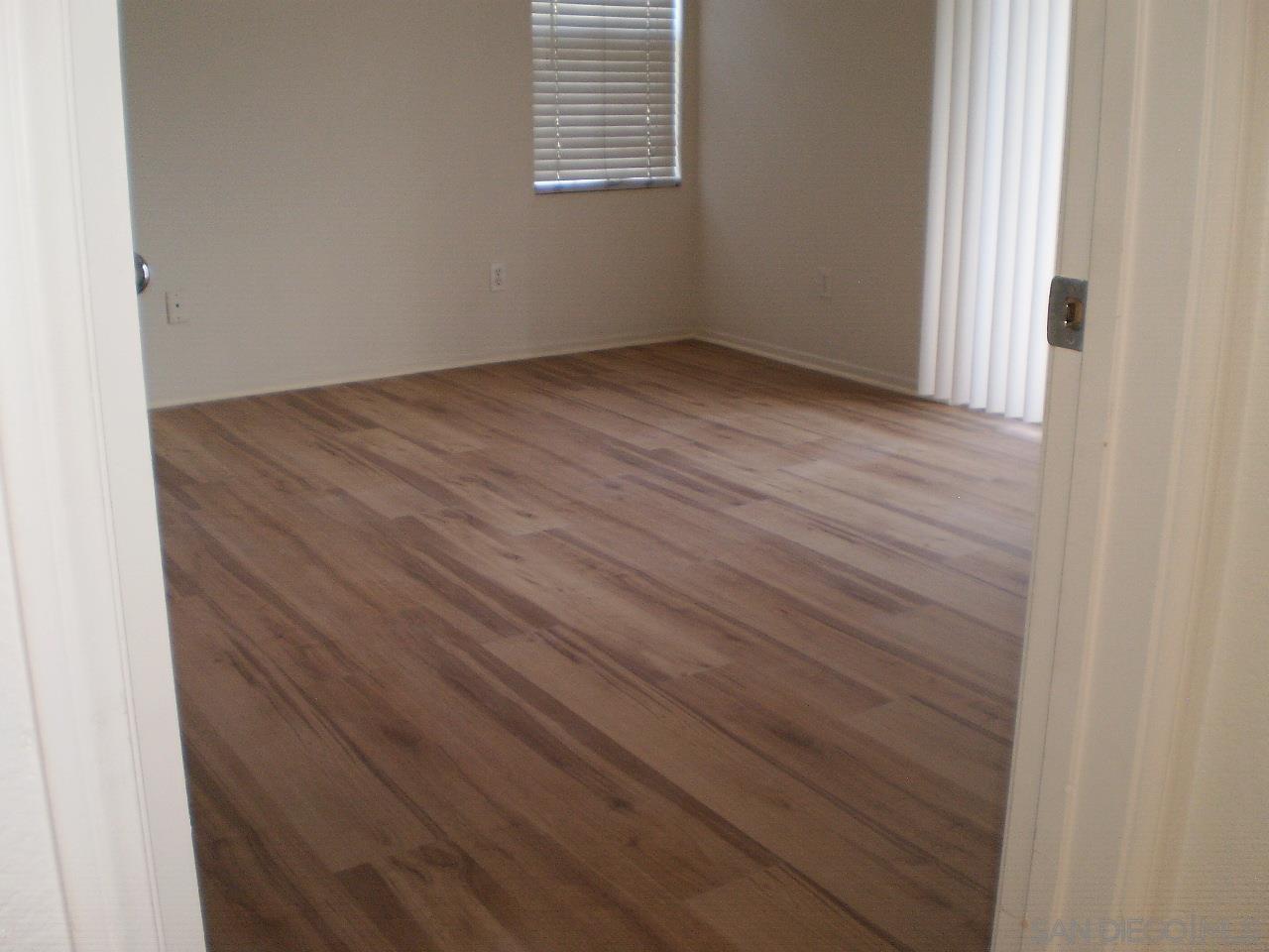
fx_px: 1320
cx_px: 634
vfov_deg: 39.7
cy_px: 476
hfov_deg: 51.4
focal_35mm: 36
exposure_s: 1/30
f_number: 3.1
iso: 125
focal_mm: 6.3
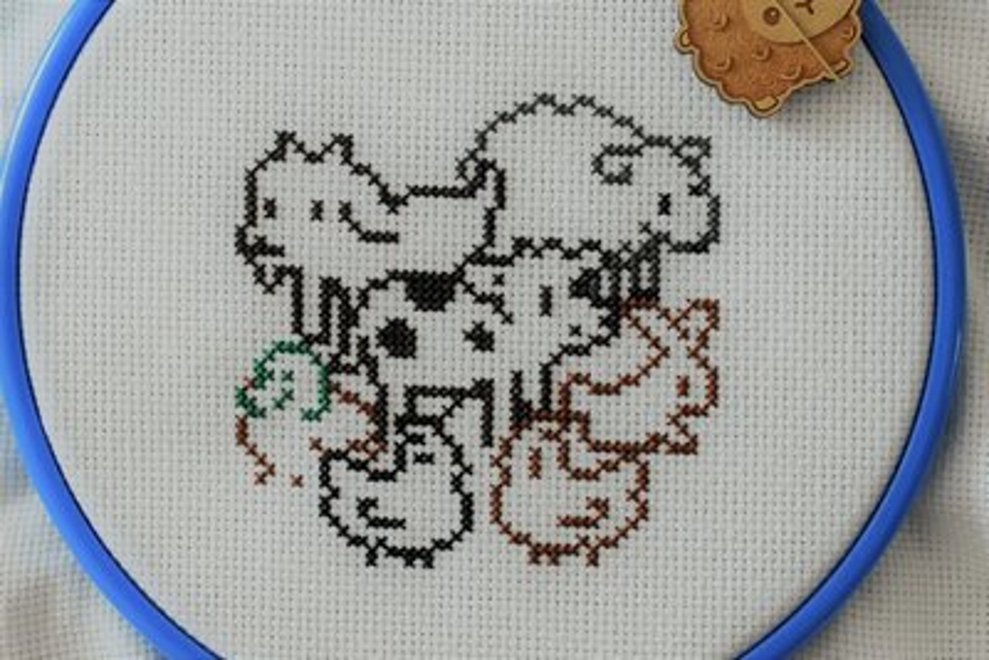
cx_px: 494
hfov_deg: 33.4
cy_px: 330
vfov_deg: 22.6
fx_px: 1649
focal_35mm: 60
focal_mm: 40
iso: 3200
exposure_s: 1/200
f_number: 7.1
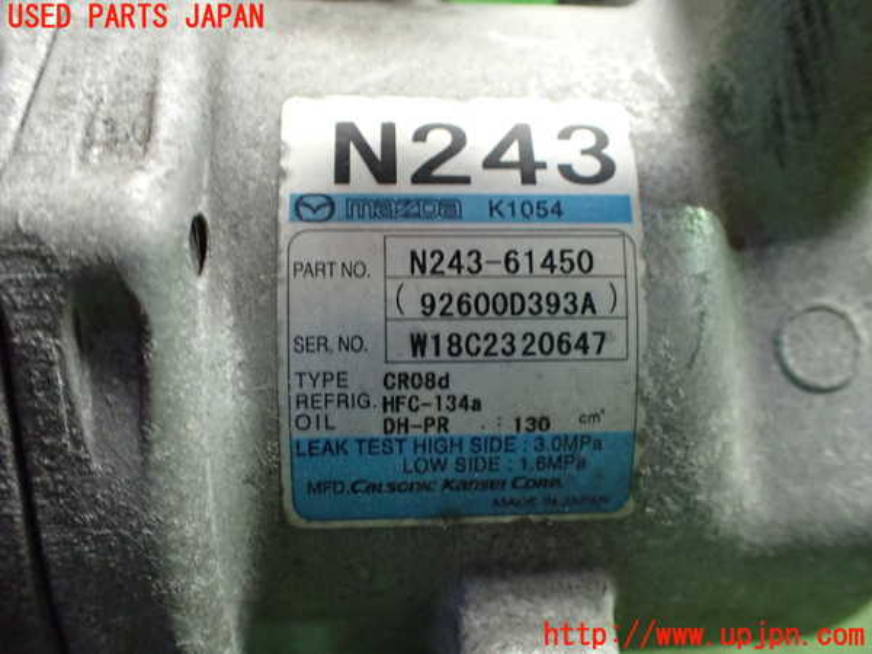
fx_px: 756
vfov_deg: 46.8
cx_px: 436
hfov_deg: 60.0
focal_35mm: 30
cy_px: 327
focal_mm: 5.4
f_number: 2.3
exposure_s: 1/50
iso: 800
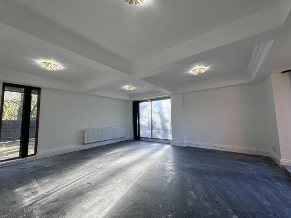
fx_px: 118
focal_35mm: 14
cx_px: 146
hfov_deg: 102.1
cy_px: 109
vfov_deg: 85.7
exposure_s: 1/134
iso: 40
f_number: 2.2
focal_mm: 2.22
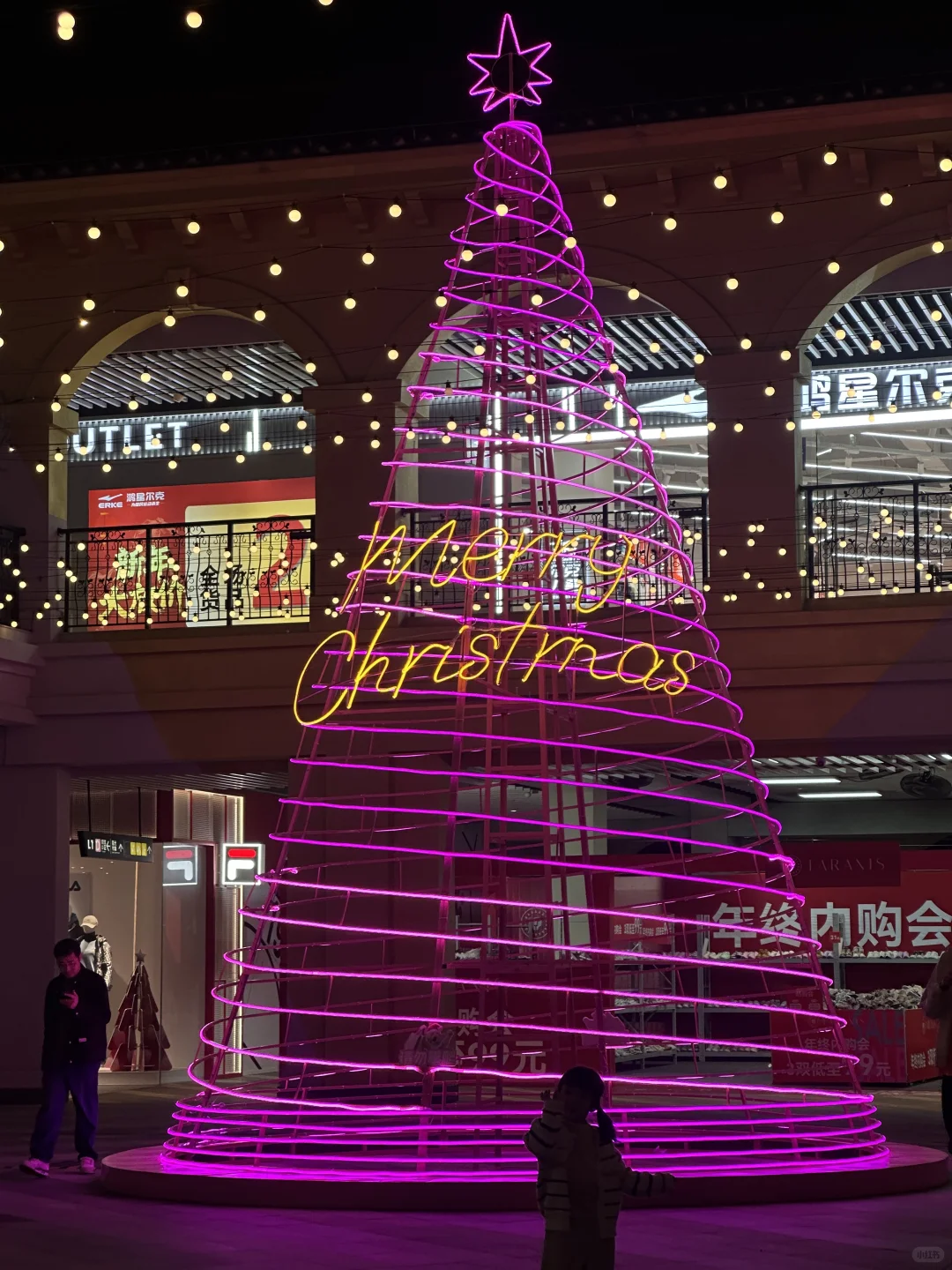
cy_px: 635
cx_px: 476
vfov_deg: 25.3
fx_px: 2824
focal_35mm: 77
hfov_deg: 19.1
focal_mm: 9
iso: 100
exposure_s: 1/100
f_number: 2.8
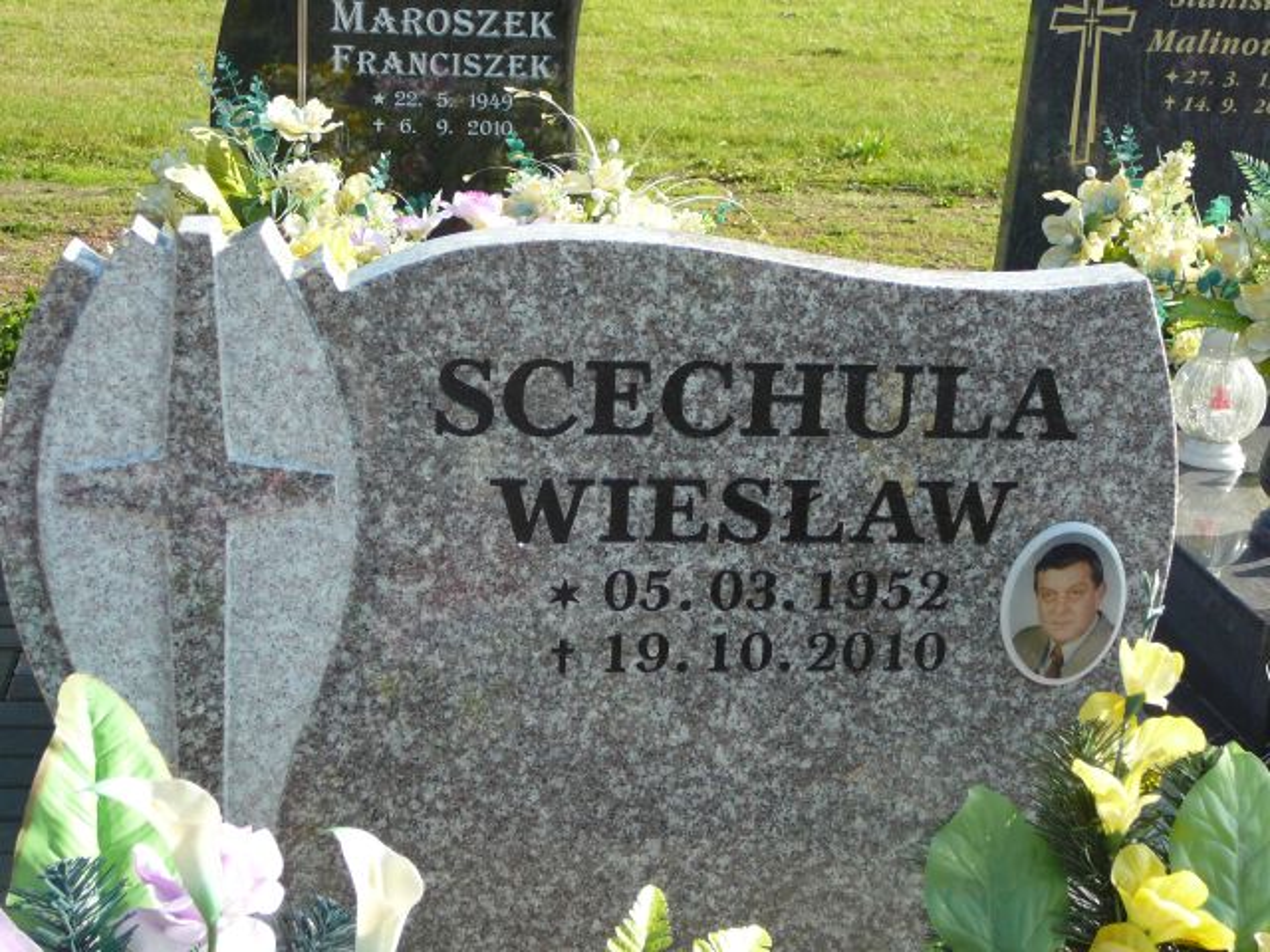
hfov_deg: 31.7
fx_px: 2238
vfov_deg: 24.0
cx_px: 635
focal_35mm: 61
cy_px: 476
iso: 80
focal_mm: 9.1
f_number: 3.6
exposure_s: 1/320
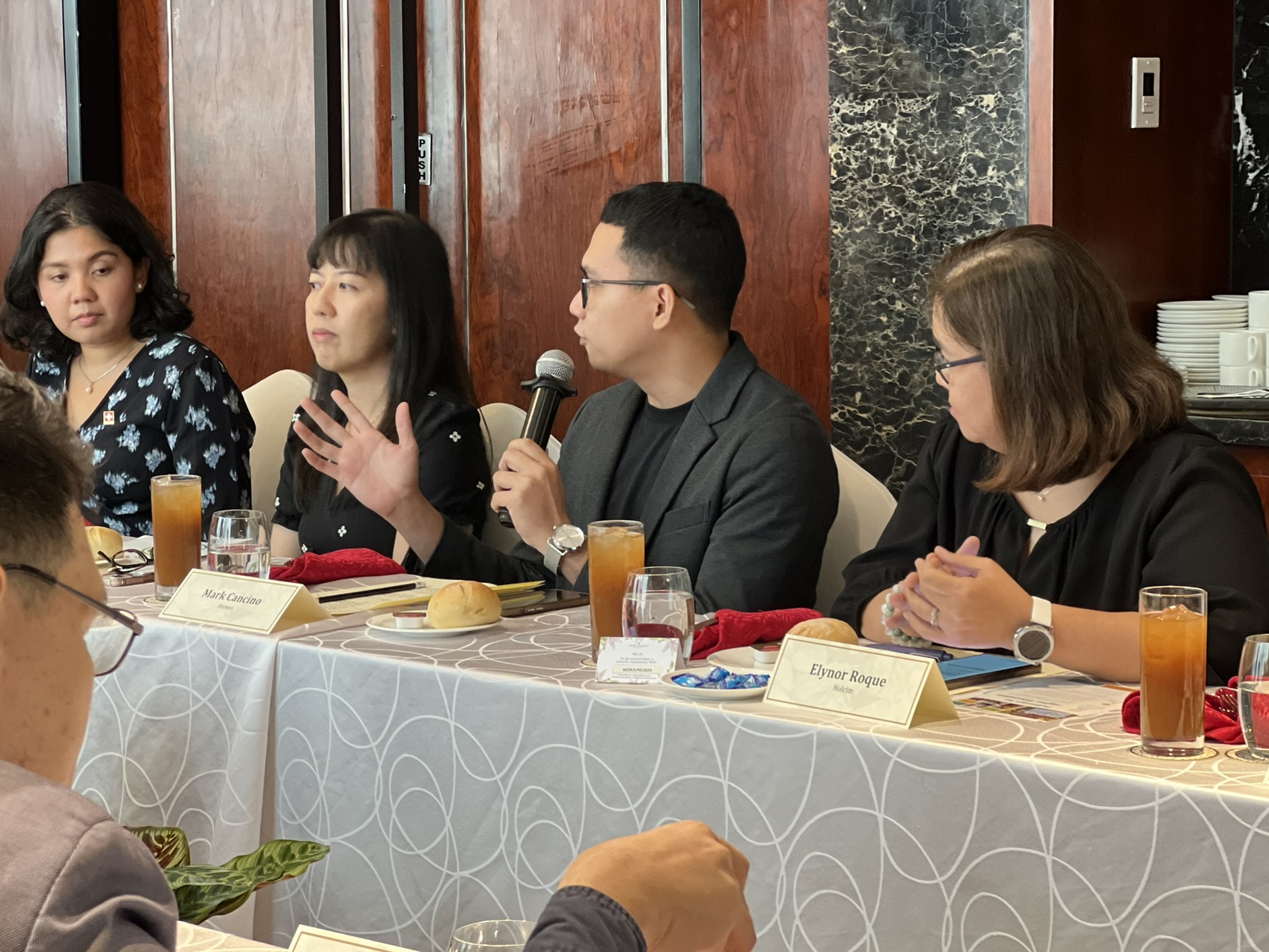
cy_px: 447
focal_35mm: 93
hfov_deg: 21.1
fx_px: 3409
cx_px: 600
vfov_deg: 15.9
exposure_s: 1/30
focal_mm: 9
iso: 400
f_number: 2.8
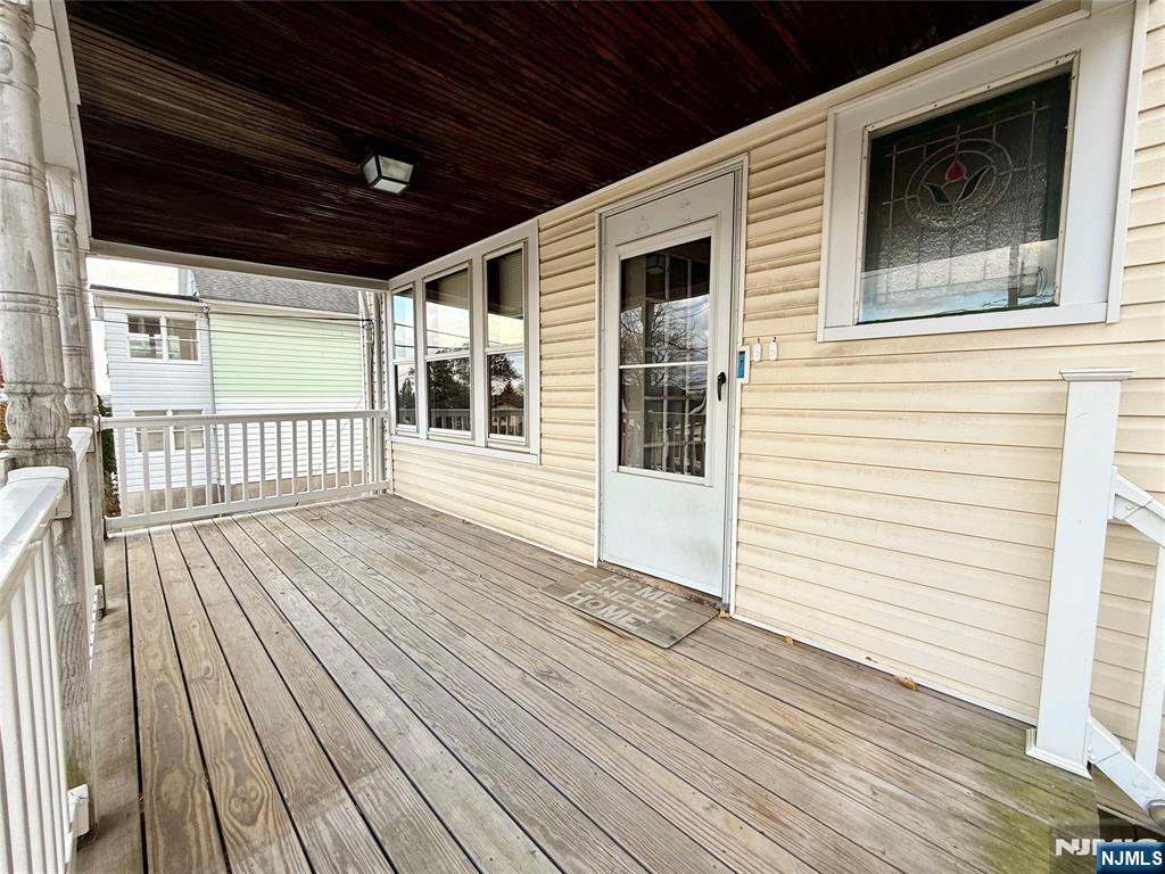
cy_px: 437
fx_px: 471
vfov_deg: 85.7
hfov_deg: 102.1
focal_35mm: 14
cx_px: 582
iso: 50
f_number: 2.2
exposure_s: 1/200
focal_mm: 2.22
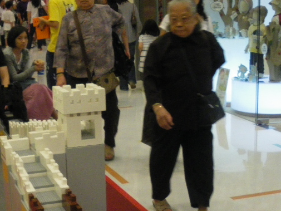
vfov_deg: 19.7
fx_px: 593
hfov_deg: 26.6
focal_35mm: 73
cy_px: 198
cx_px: 121
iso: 400
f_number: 3.5
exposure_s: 1/50
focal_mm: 6.3
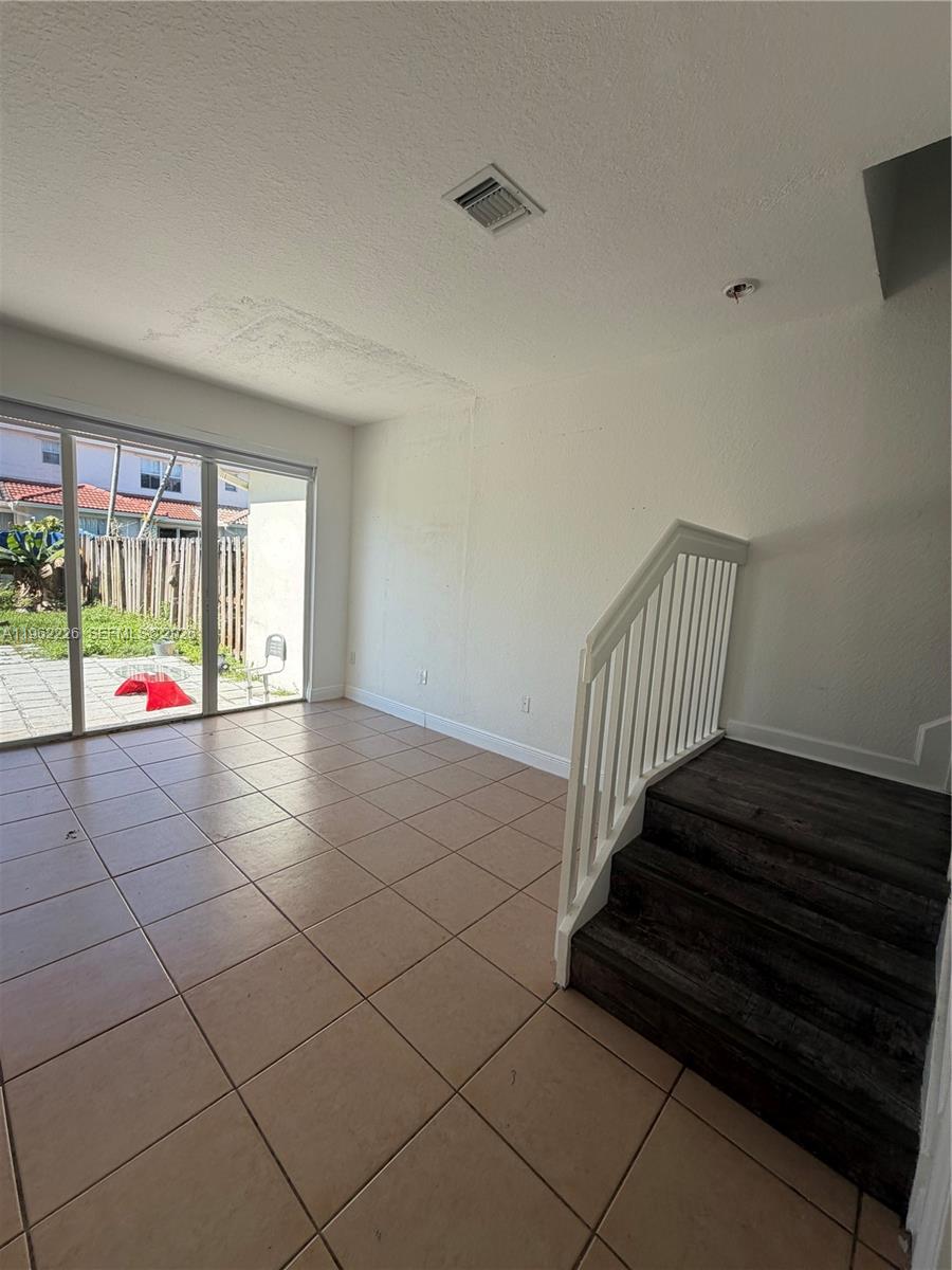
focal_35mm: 14
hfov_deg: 85.7
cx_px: 476
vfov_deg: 102.1
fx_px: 513
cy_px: 635
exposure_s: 1/293
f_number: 2.2
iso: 50
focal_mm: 2.22
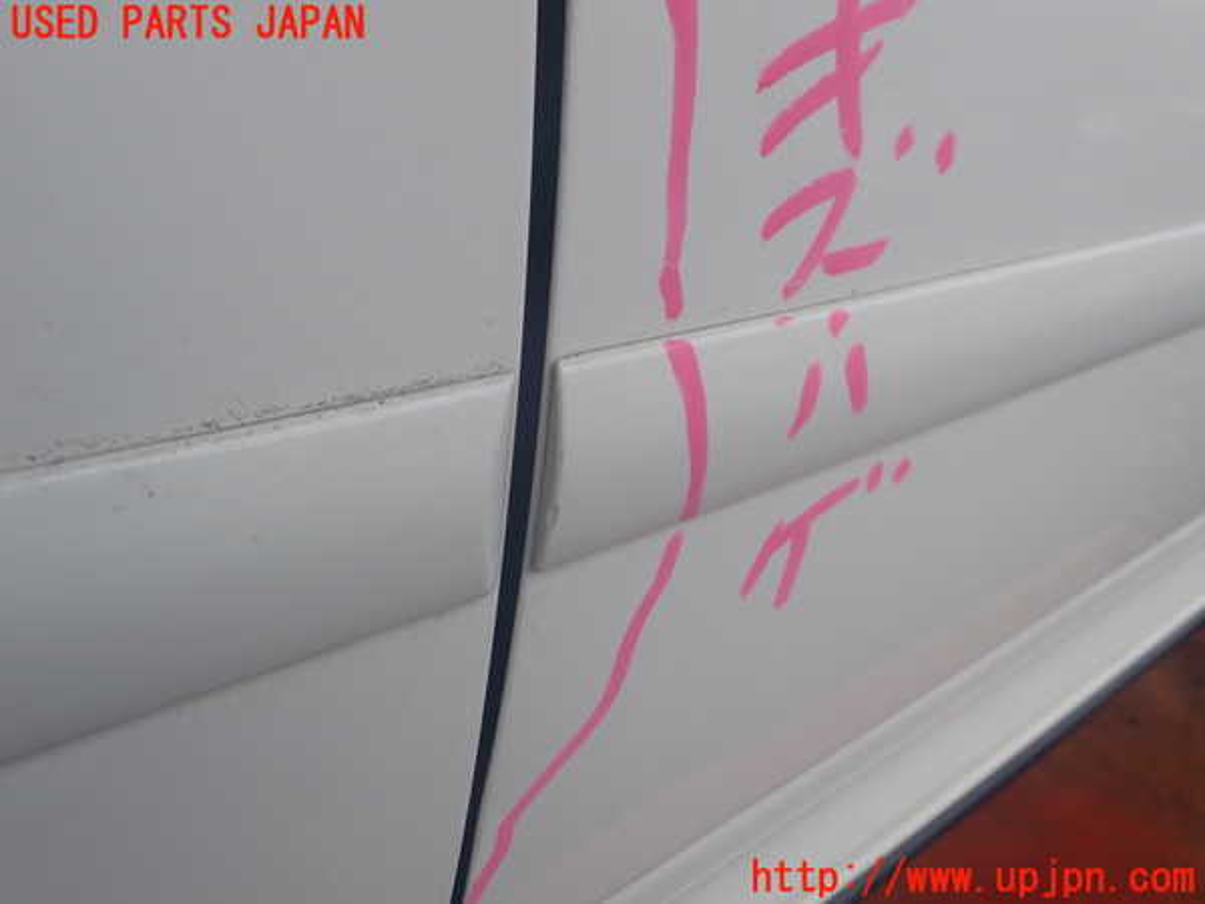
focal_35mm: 30
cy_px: 452
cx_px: 602
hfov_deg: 60.0
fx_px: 1044
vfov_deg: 46.8
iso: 100
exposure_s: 1/500
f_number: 3.2
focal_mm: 5.4
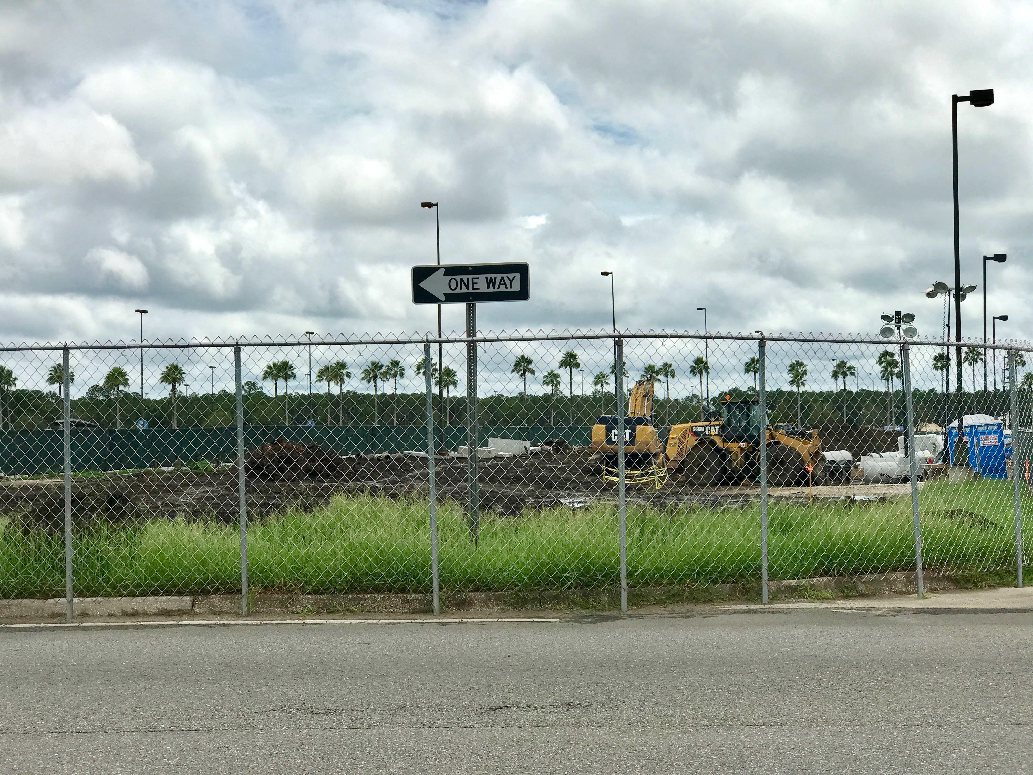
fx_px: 1701
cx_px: 516
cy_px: 388
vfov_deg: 25.7
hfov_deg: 33.8
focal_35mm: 57
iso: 20
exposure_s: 1/1996
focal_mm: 6.6
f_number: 2.8
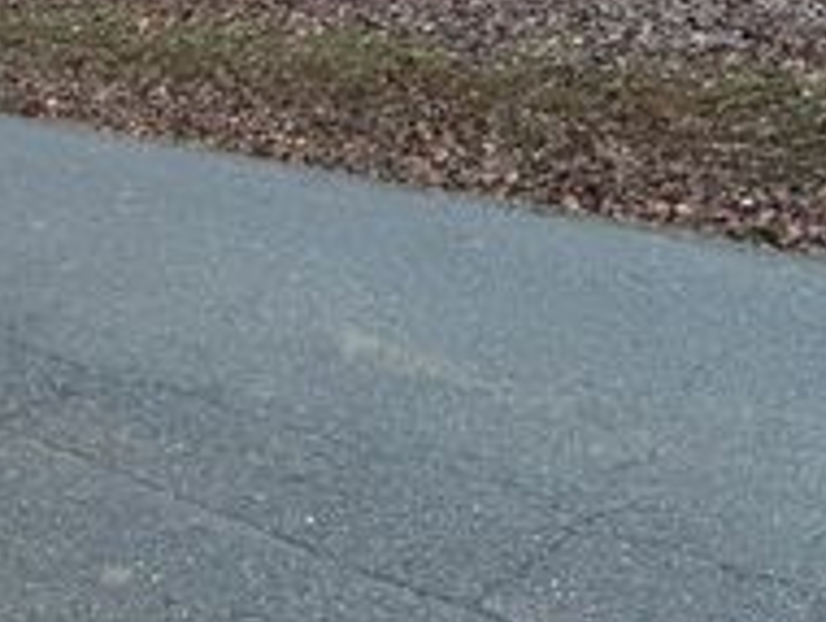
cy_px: -41
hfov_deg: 29.8
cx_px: 139
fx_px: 1505
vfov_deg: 22.2
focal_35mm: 63
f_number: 1.78
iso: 64
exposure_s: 1/184
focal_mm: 6.76
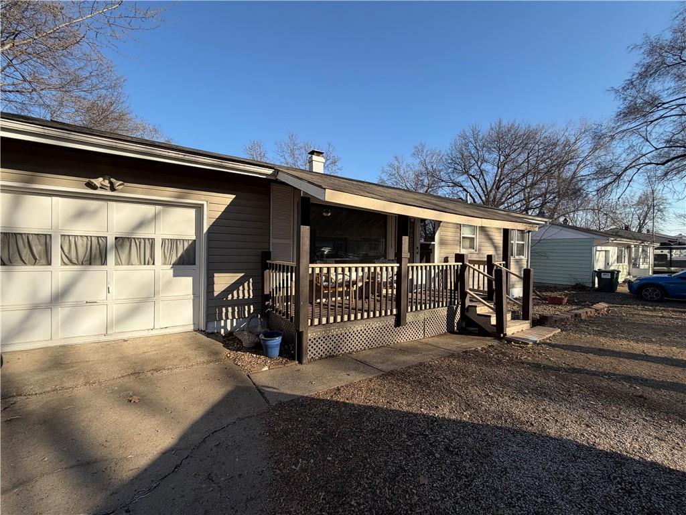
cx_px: 343
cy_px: 258
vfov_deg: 85.7
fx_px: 277
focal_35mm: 14
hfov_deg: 102.1
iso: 40
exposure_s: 1/770
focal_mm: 2.22
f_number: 2.2
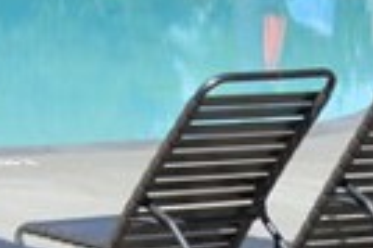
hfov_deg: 7.5
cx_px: -573
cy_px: -150
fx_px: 2618
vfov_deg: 5.4
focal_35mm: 253
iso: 100
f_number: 9
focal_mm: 22
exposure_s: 1/320
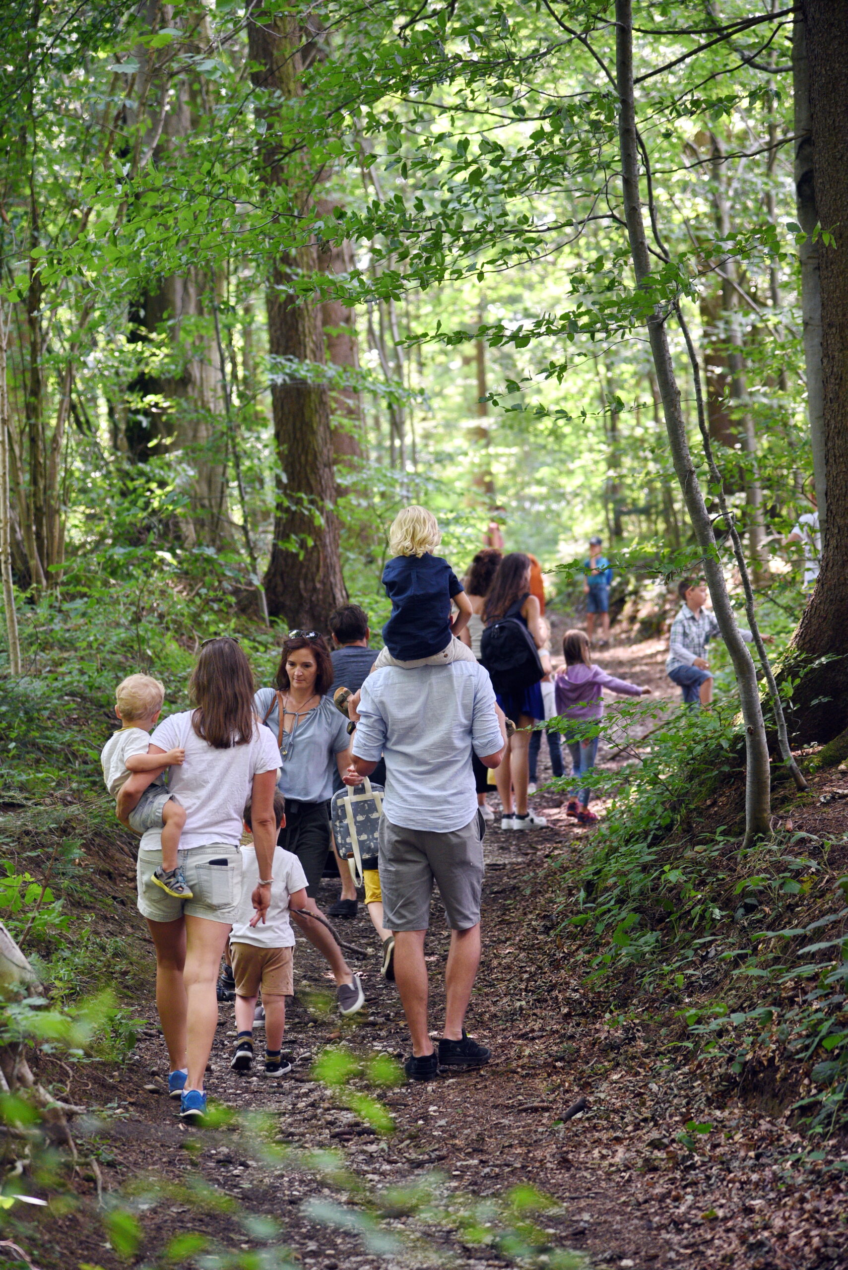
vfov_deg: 17.1
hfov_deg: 11.4
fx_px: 4236
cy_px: 635
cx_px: 424
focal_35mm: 120
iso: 1100
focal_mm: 120
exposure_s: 1/125
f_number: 4
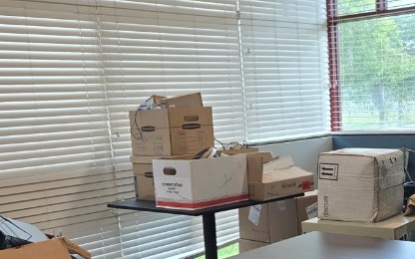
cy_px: 194
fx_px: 679
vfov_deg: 21.5
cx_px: 289
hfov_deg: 33.6
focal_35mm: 60
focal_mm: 5.4
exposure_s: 1/120
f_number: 1.8
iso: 80
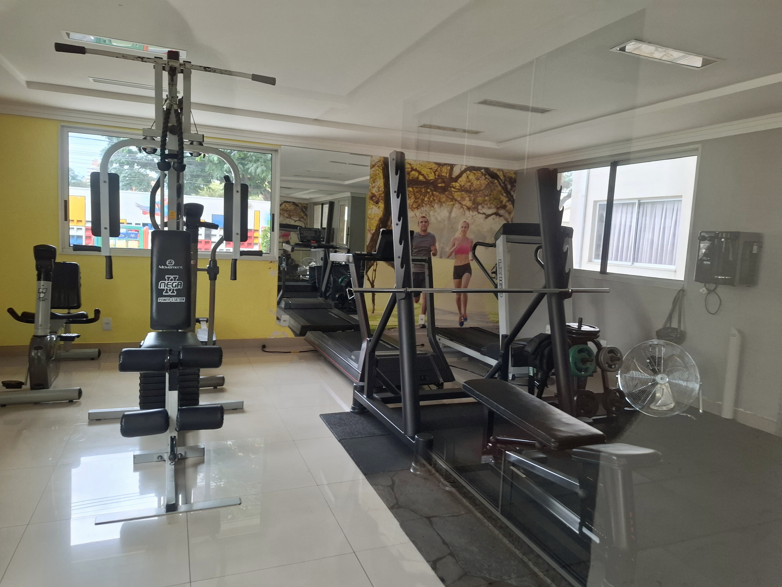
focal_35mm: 23
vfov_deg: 58.9
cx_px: 391
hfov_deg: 73.9
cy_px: 294
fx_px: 520
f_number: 1.8
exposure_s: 1/120
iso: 200
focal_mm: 5.54
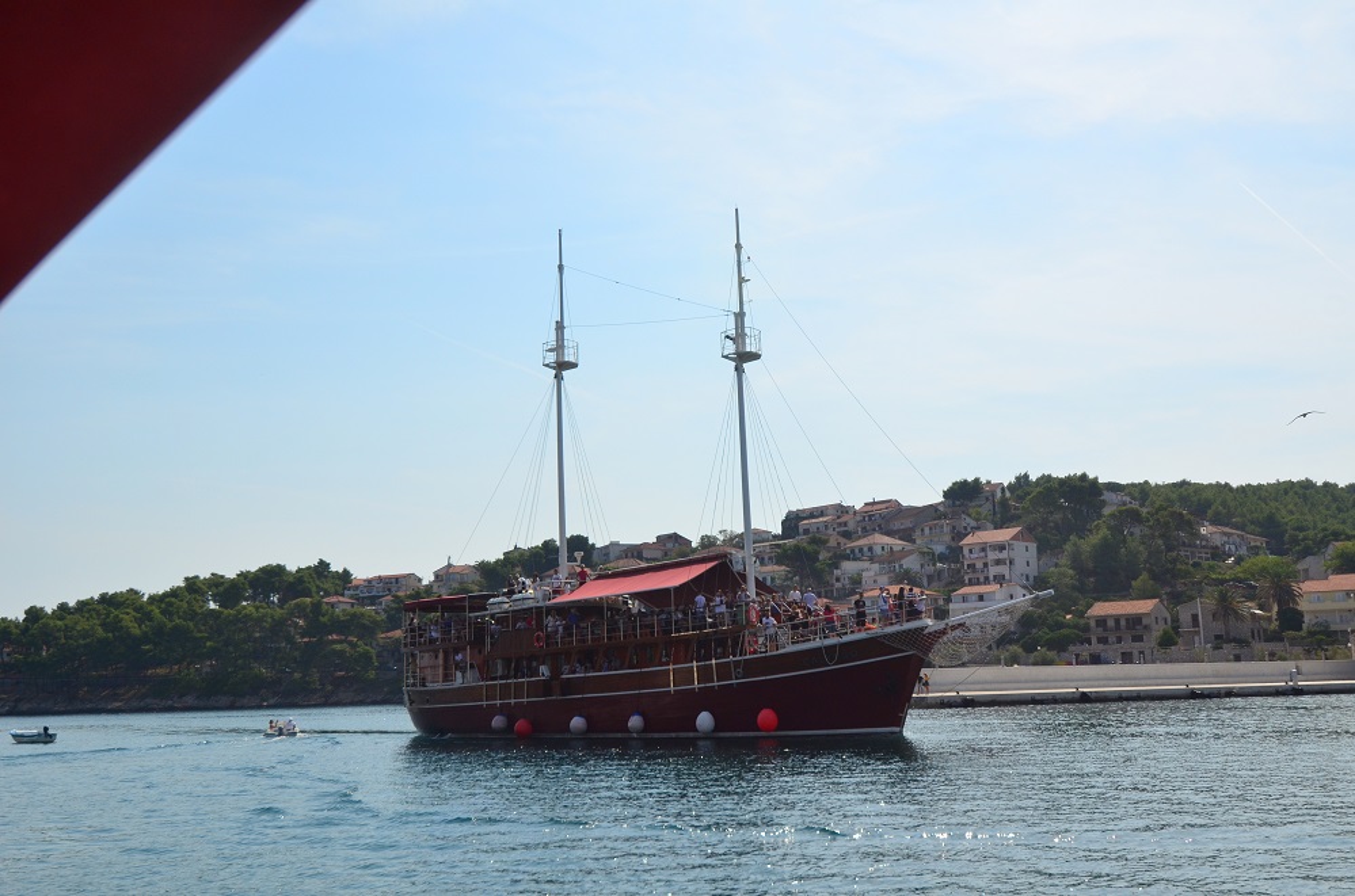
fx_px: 1352
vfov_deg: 36.7
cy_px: 448
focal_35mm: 36
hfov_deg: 53.2
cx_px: 678
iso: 400
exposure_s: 1/4000
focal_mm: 24
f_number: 5.6
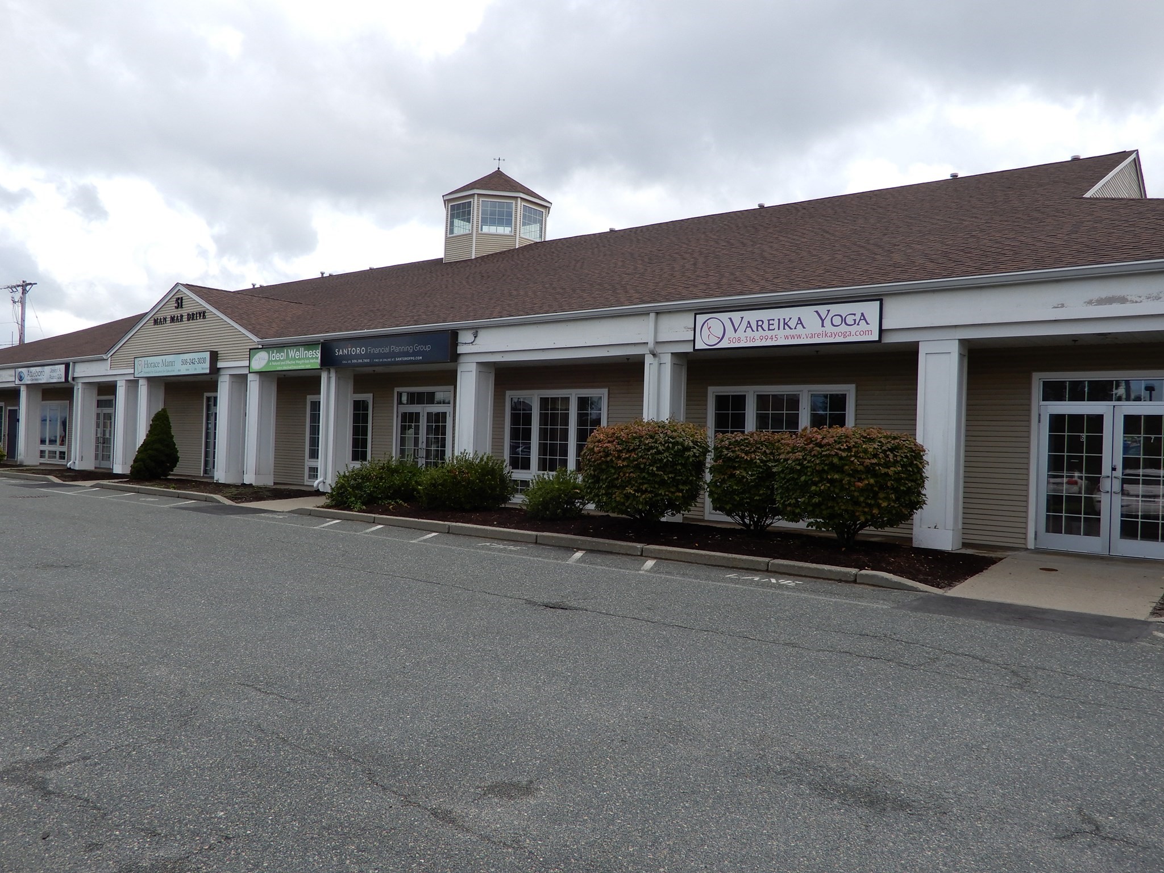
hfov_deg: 63.4
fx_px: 942
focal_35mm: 28
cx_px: 582
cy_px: 436
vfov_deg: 49.7
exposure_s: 1/800
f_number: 3.5
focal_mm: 5
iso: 80
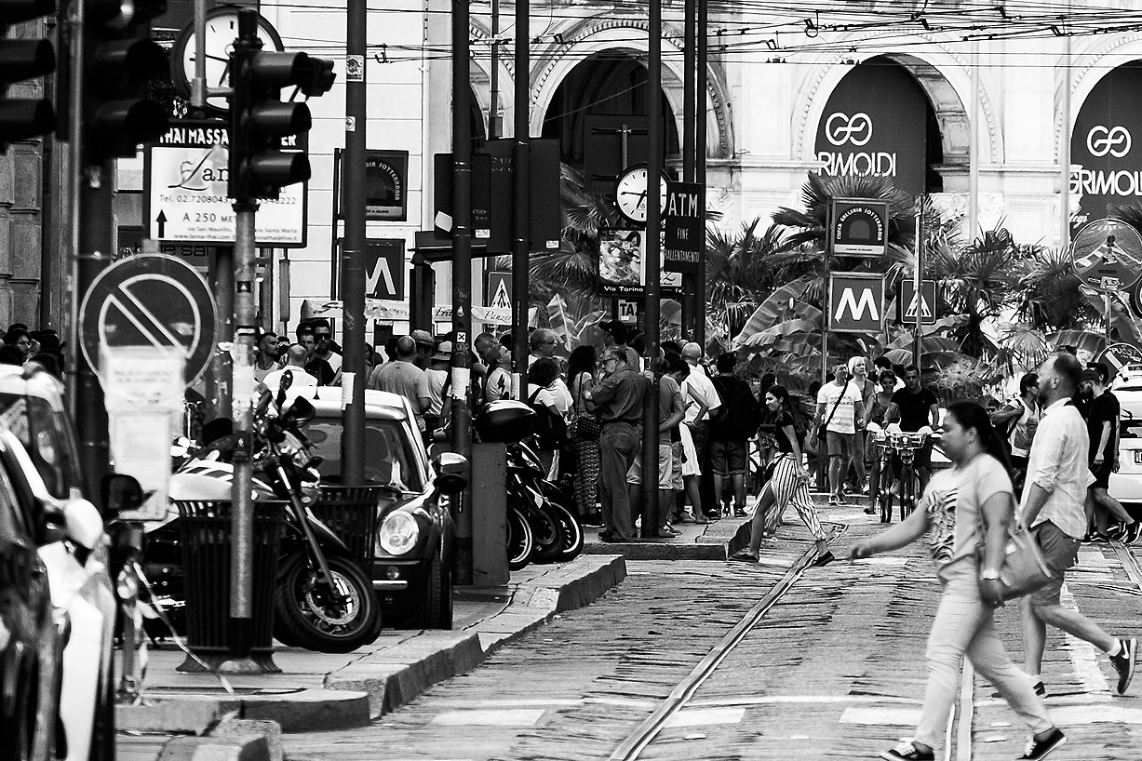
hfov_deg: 3.5
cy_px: 114
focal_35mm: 587
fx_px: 18619
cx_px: 979
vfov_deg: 2.3
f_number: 4.8
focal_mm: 200
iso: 500
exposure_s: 1/250
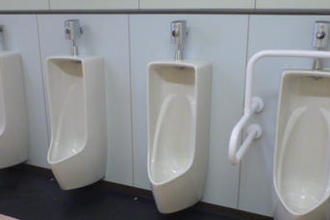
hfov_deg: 45.3
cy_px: 121
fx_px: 394
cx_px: 140
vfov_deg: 31.2
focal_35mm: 43
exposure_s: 1/50
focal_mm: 4.9
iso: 400
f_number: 3.3
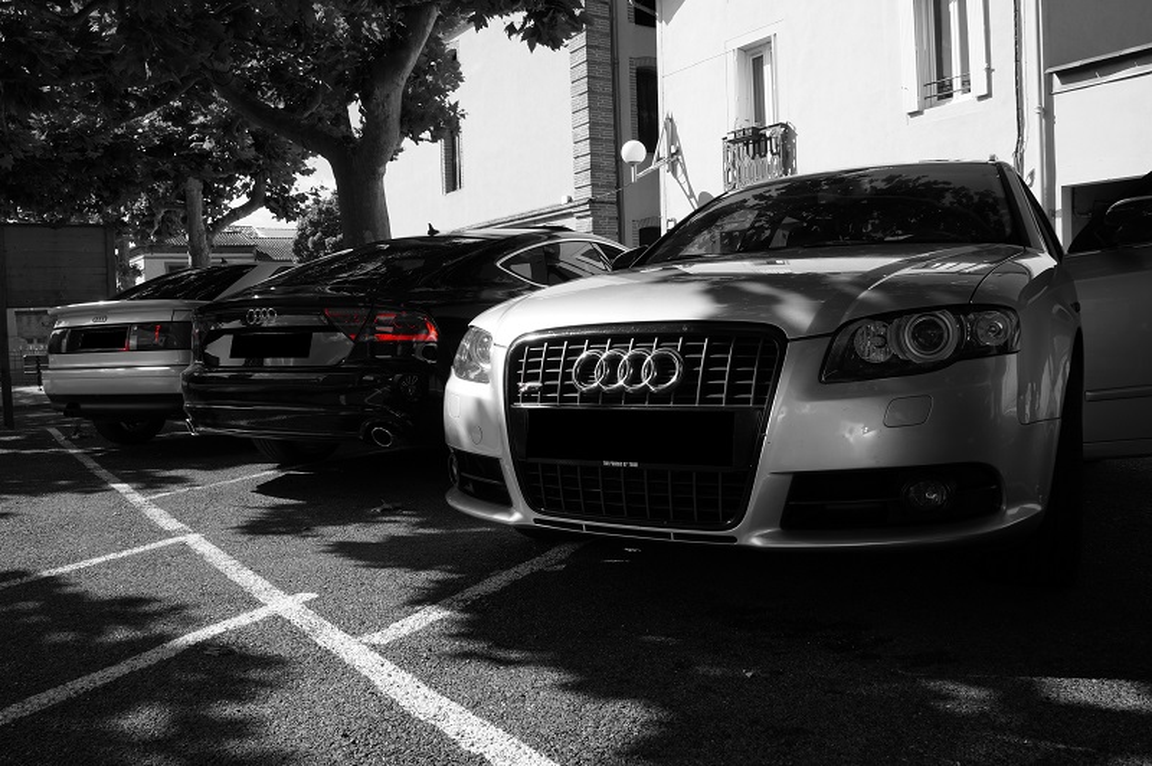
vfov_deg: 47.9
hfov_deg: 67.4
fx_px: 863
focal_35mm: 27
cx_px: 576
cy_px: 383
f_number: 13
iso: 100
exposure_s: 1/80
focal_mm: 18
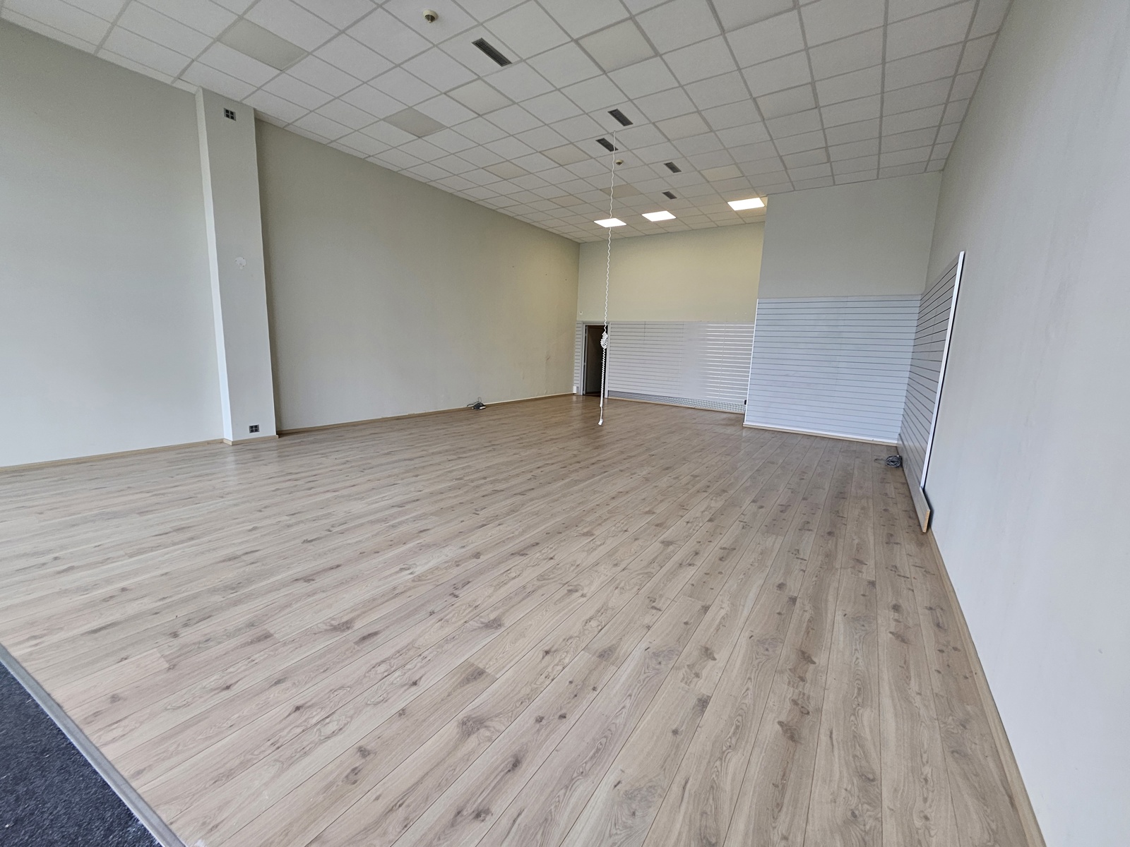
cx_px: 565
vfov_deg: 89.9
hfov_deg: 106.2
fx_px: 424
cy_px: 424
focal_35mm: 13
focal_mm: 1.7
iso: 32
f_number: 2.2
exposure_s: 1/50
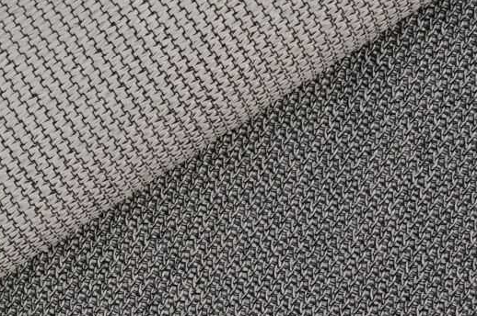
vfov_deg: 8.3
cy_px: 161
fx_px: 2183
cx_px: -26
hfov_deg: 12.3
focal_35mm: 165
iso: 200
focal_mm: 38
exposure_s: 1/60
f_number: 18
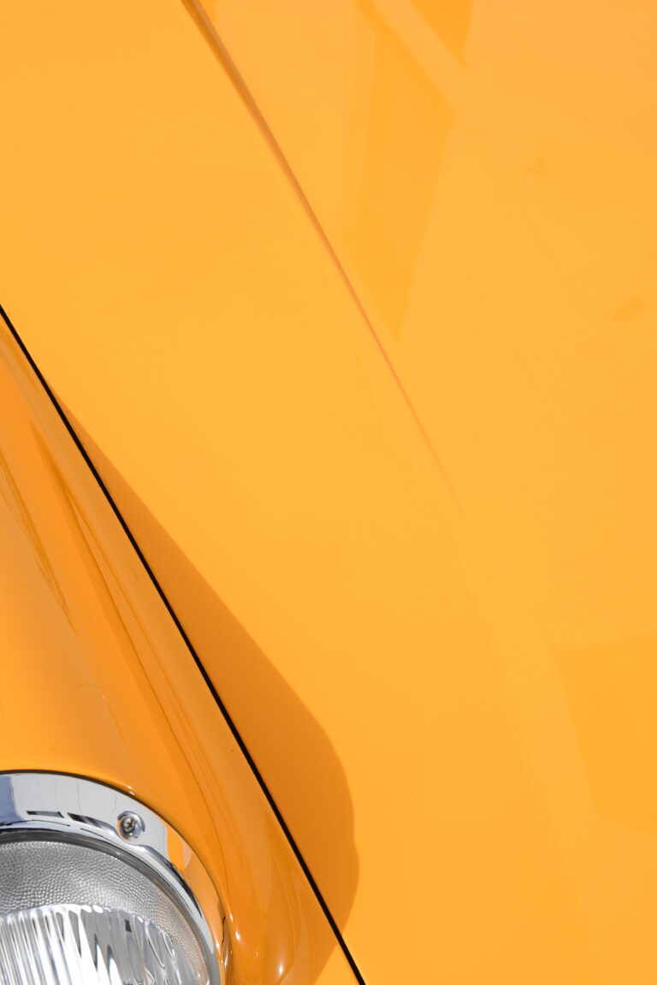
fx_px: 1478
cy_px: 492
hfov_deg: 25.1
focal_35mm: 54
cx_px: 328
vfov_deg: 36.9
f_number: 9
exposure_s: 1/200
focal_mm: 36
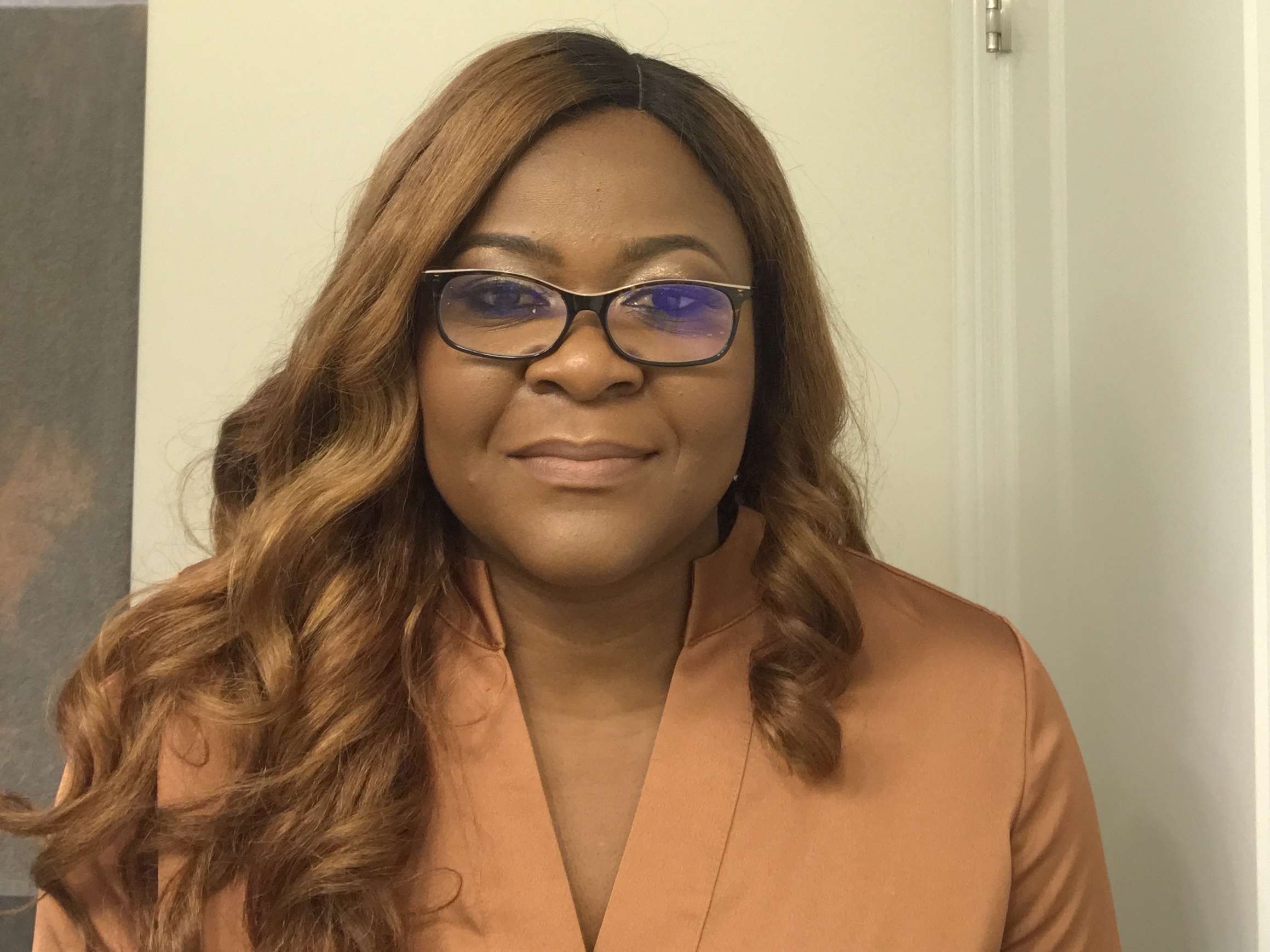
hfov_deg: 56.8
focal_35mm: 32
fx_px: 1174
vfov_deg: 44.2
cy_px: 476
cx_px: 635
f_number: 2.2
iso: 64
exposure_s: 1/30
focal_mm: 2.87
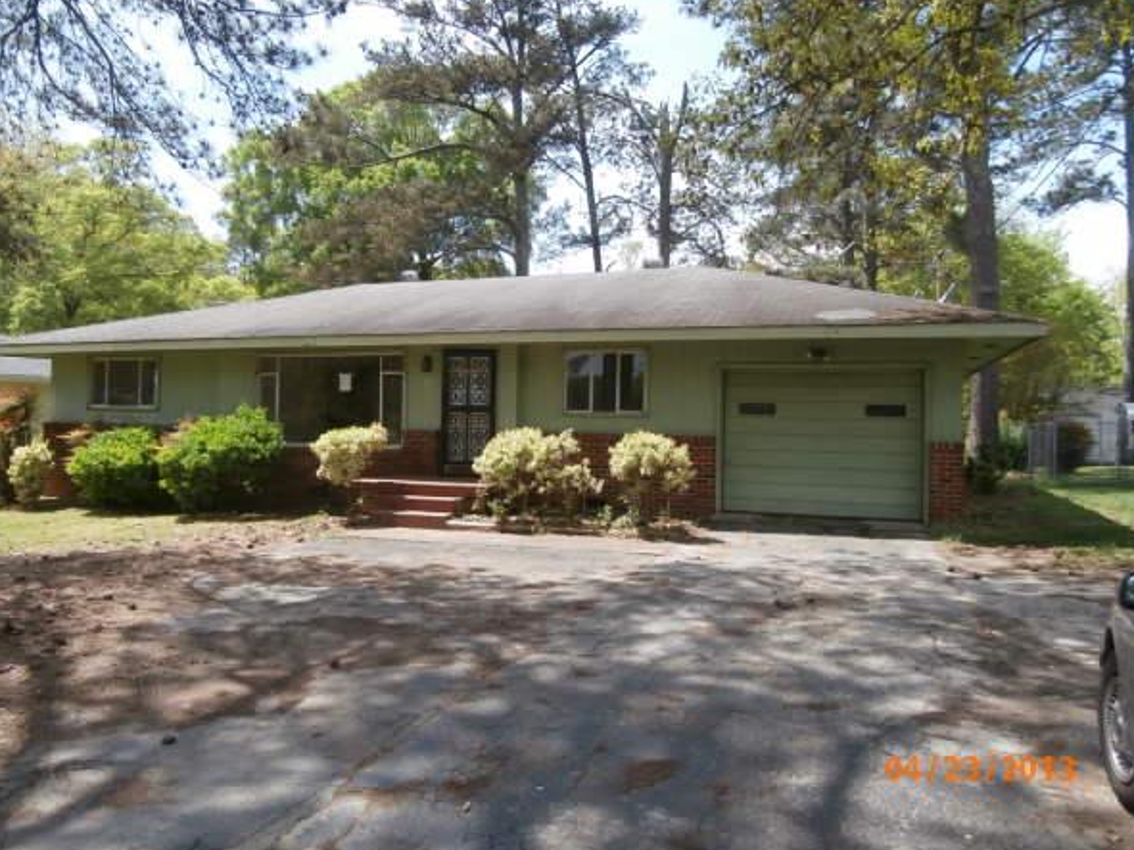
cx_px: 547
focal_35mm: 26
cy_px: 403
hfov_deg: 67.3
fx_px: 852
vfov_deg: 53.0
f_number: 3
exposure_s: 1/400
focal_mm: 4.2
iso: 100
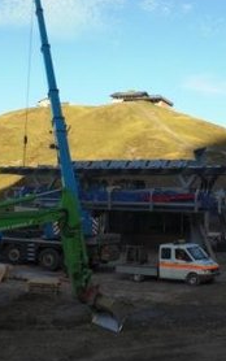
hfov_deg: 22.3
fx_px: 571
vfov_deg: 35.1
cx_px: 144
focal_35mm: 58
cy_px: 178
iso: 64
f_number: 5.6
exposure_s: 1/200
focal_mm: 6.3
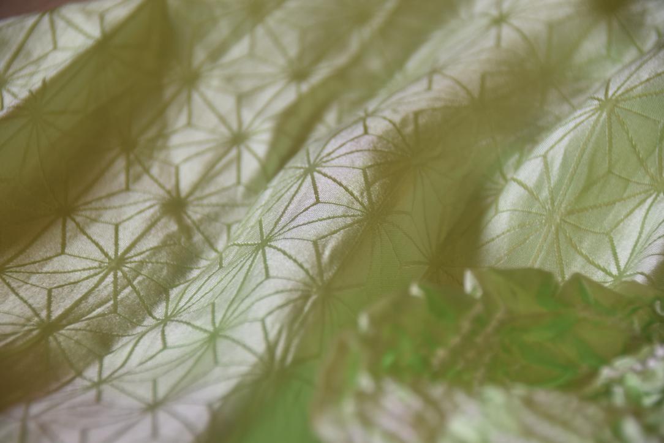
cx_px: 332
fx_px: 3597
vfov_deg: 7.0
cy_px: 222
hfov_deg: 10.5
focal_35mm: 195
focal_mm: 130
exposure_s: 1/125
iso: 400
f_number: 6
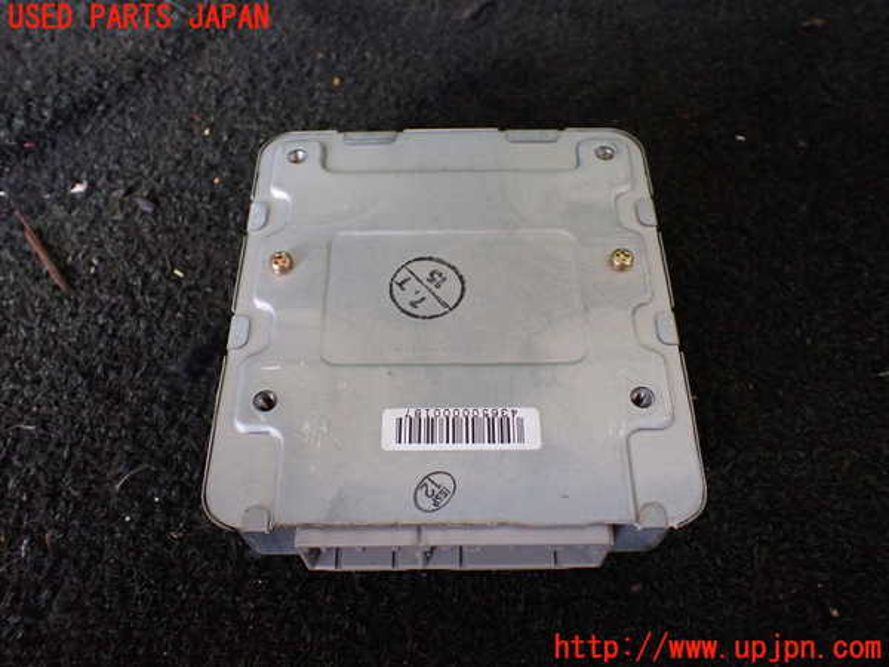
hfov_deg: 60.0
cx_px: 444
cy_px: 334
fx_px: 770
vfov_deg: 46.8
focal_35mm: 30
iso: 320
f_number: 2.3
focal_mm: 5.4
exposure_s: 1/125
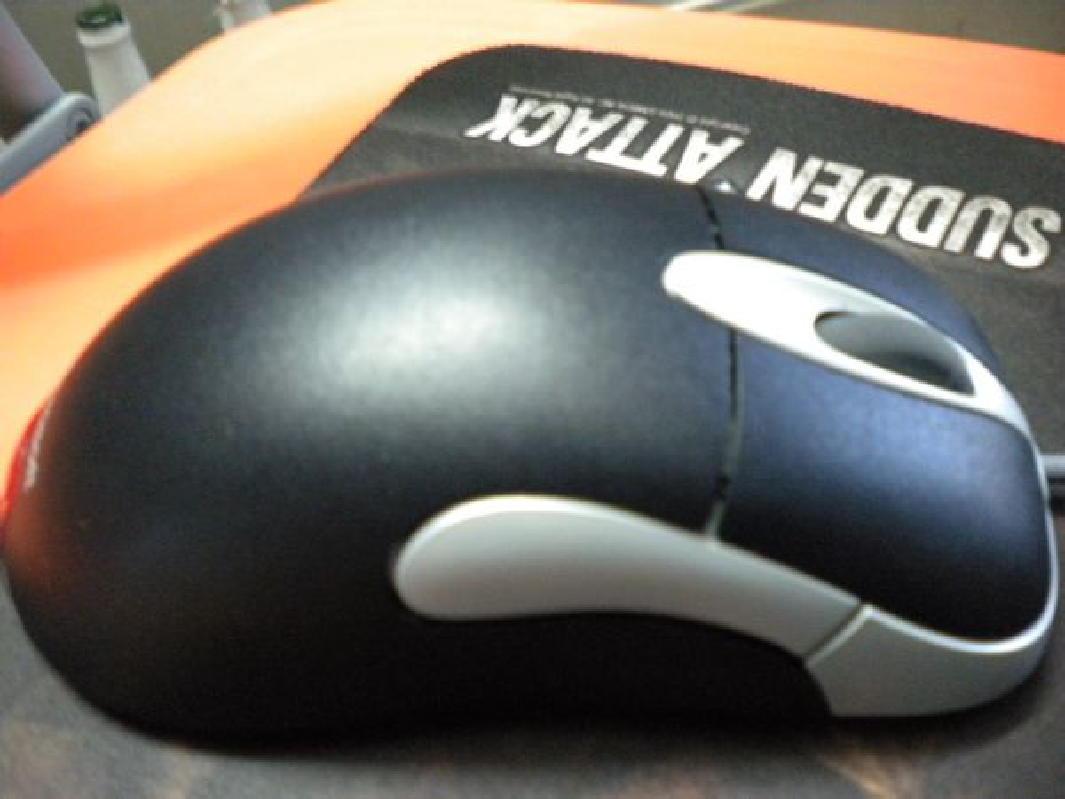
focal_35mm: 35
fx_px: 1077
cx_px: 532
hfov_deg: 52.6
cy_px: 400
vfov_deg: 40.7
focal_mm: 6.3
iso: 800
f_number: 3.1
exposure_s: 1/5.6
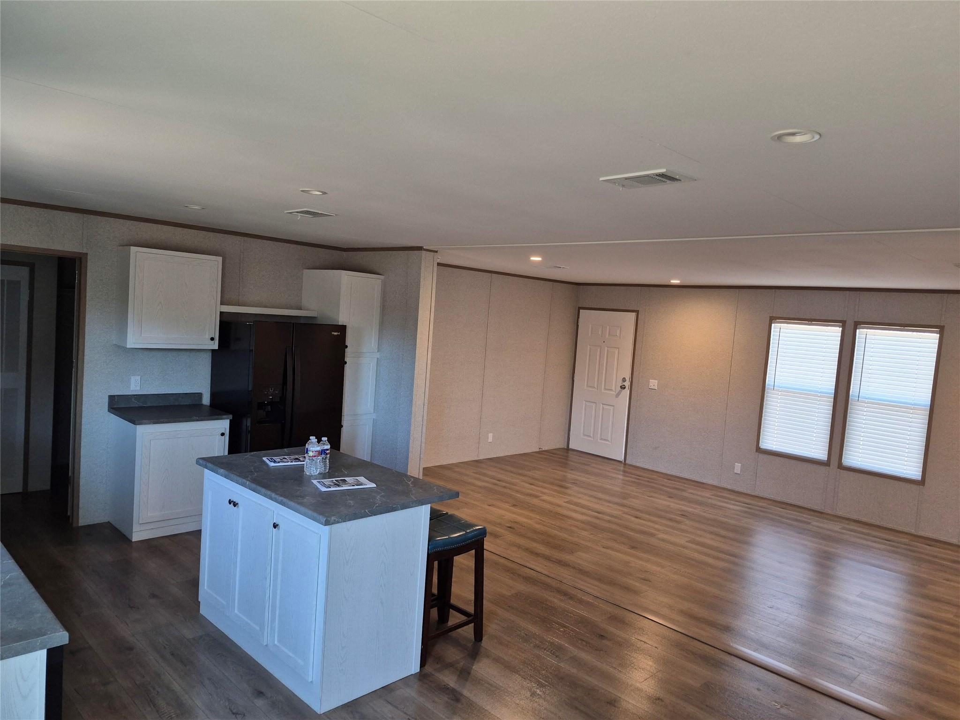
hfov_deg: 73.9
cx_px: 480
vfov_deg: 58.9
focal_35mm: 23
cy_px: 360
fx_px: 638
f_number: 1.8
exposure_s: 1/120
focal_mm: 5.4
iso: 250
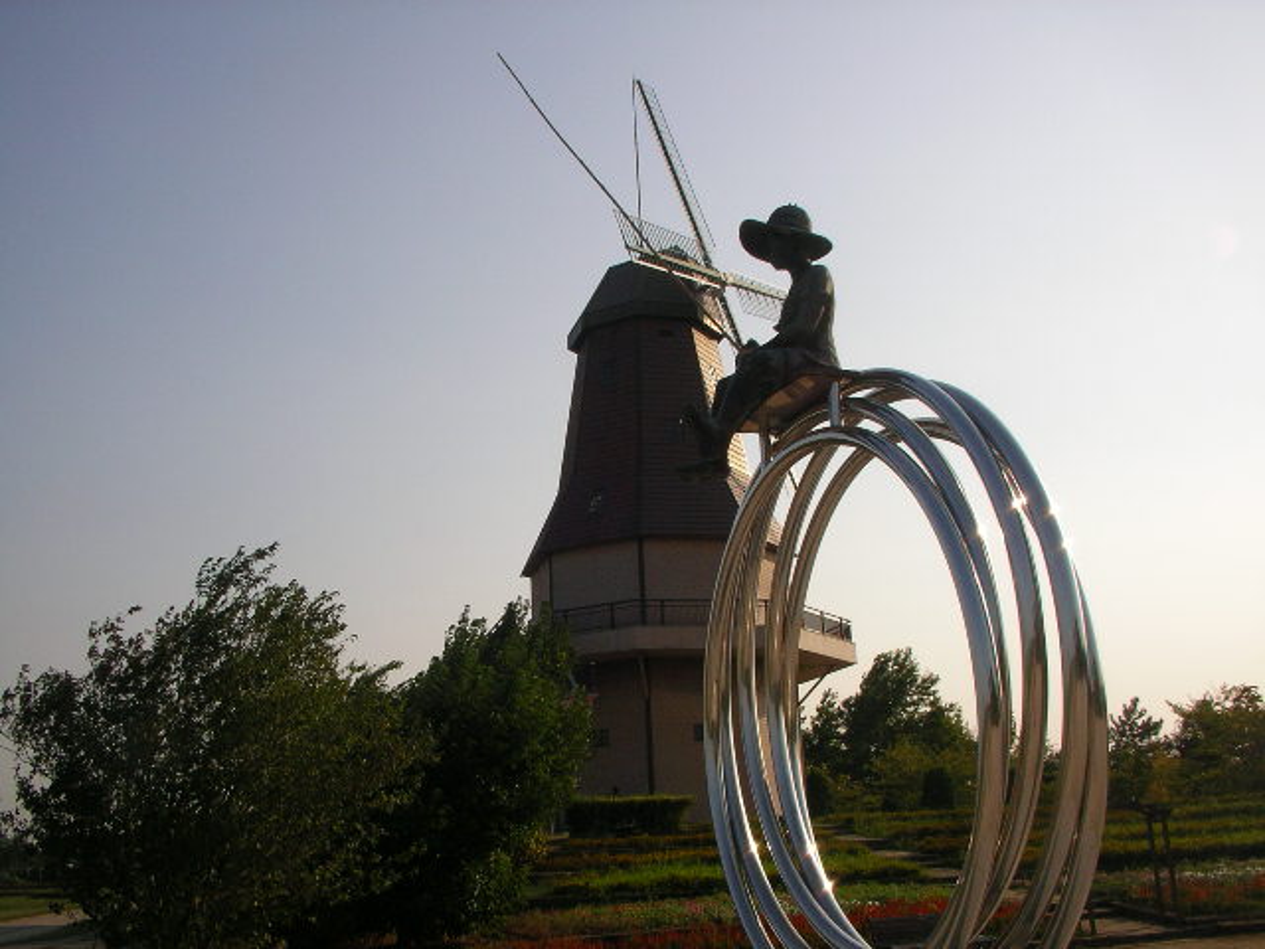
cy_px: 474
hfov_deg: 50.1
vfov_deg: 38.7
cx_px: 632
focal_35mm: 37
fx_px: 1352
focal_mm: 5.7
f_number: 2.8
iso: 50
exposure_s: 1/400
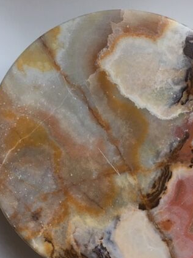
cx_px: 112
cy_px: 143
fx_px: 327
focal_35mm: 44
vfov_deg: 42.9
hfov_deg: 32.8
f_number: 2.2
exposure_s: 1/33
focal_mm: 4.15
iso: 40
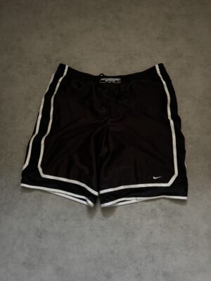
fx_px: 195
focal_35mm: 24
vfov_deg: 71.6
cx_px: 106
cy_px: 140
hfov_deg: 56.8
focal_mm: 6.76
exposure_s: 1/30
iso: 1250
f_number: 1.78
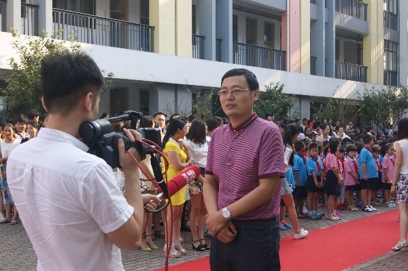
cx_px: 204
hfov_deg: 43.6
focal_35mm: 45
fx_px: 510
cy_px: 136
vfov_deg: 29.8
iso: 100
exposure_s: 1/60
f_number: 7.1
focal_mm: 30
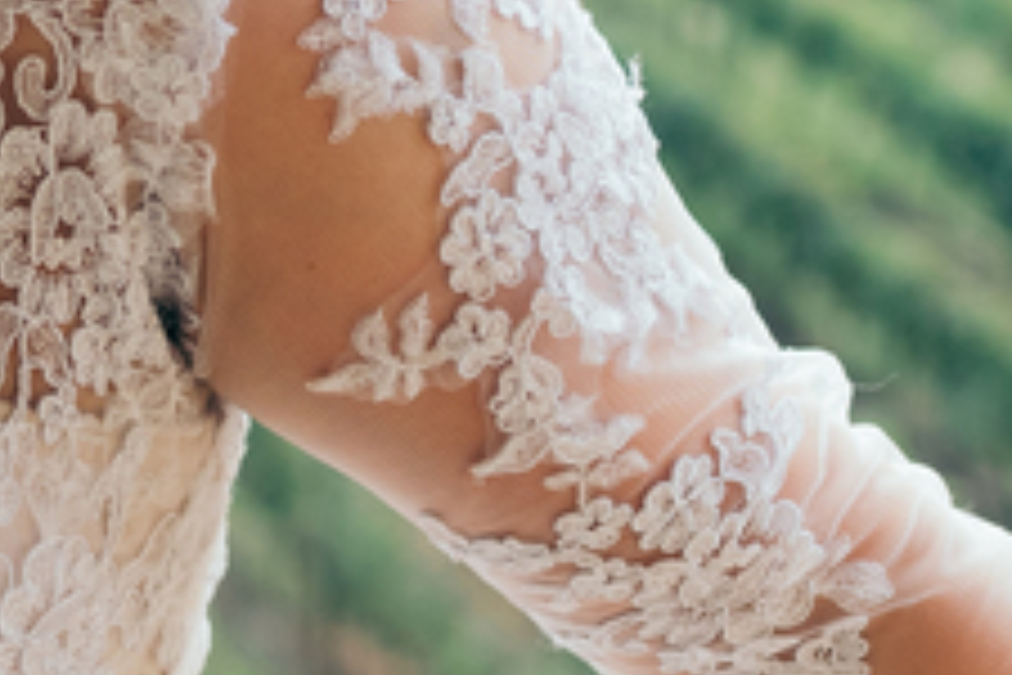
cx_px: -31
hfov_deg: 10.9
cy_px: -308
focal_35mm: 187
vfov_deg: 7.2
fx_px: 5256
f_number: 2.8
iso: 200
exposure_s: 1/500
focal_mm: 35
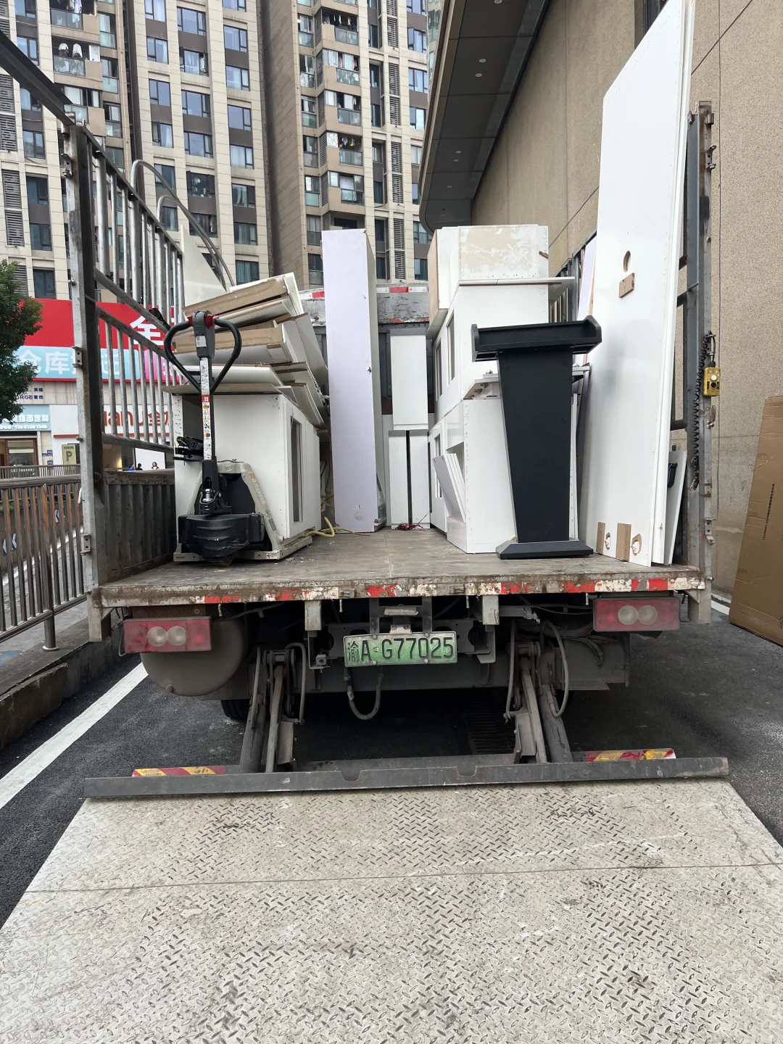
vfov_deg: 67.3
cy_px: 522
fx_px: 784
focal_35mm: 26
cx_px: 392
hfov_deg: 53.1
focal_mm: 5.7
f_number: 1.5
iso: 40
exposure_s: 1/254
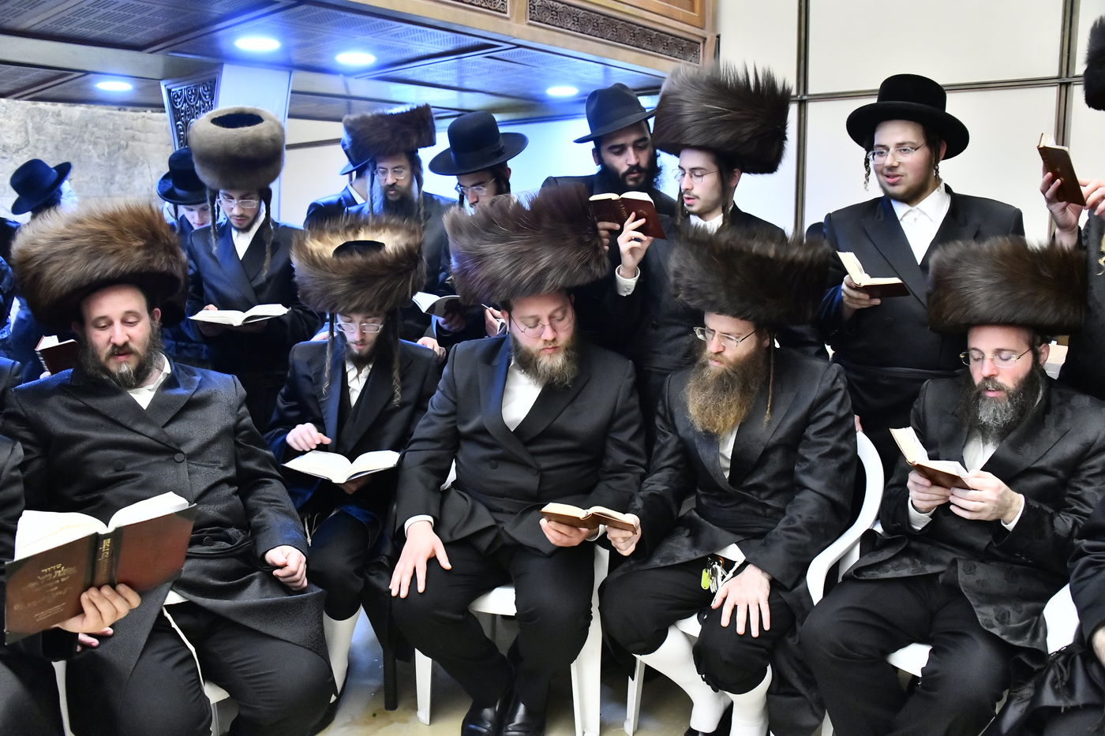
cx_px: 552
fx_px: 859
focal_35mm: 28
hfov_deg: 65.5
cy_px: 368
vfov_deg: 46.4
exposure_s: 1/80
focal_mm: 28
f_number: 5.6
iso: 5000
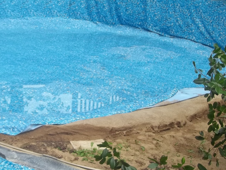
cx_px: 31
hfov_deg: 28.5
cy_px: 79
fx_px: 431
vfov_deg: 22.3
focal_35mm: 66
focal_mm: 5.7
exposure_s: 1/250
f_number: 2.9
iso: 64
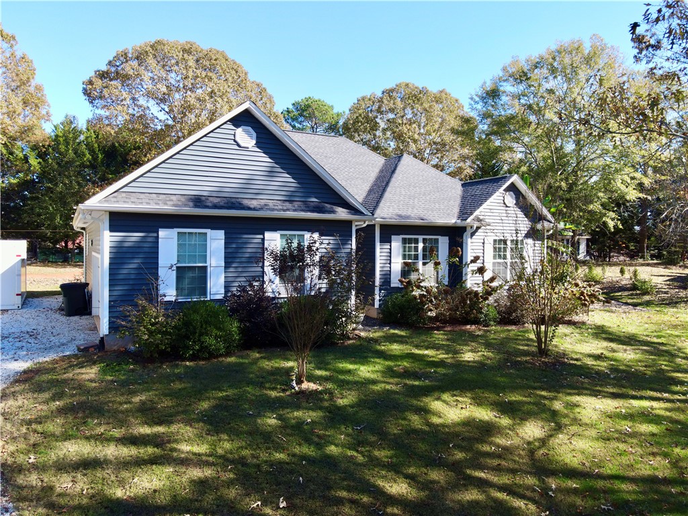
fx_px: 477
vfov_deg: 56.8
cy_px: 258
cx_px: 344
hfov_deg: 71.6
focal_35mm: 24
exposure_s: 1/180
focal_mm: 4.5
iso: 100
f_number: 2.8
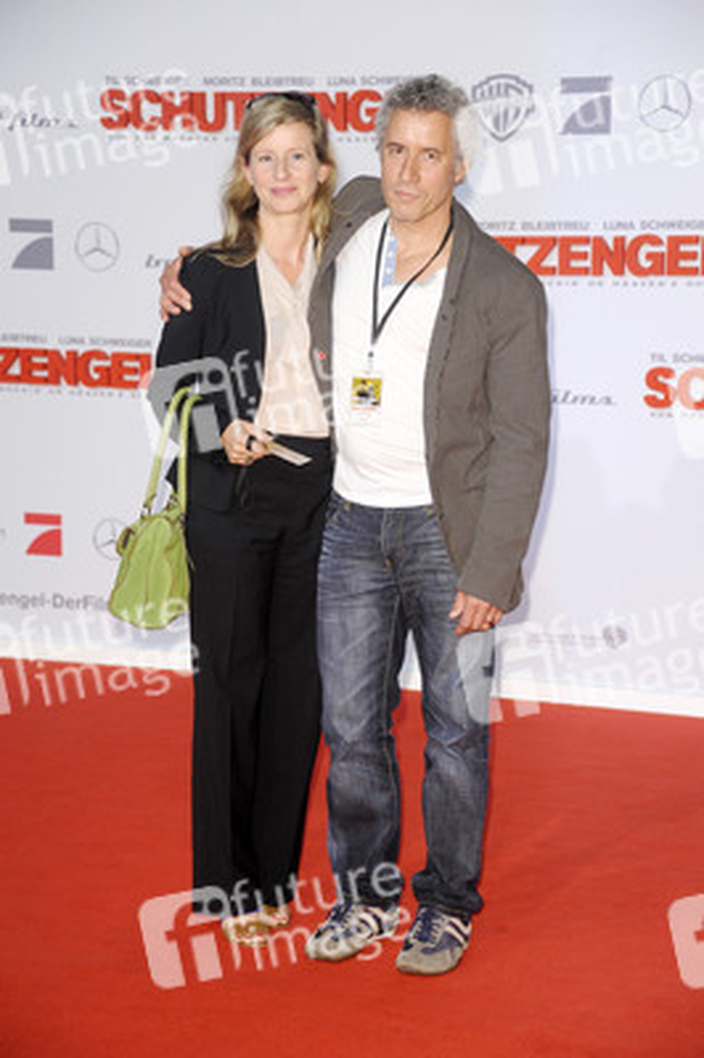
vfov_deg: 22.2
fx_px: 2703
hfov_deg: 14.8
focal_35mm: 92
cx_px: 352
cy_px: 529
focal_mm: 92
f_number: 5.6
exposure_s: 1/160
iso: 800
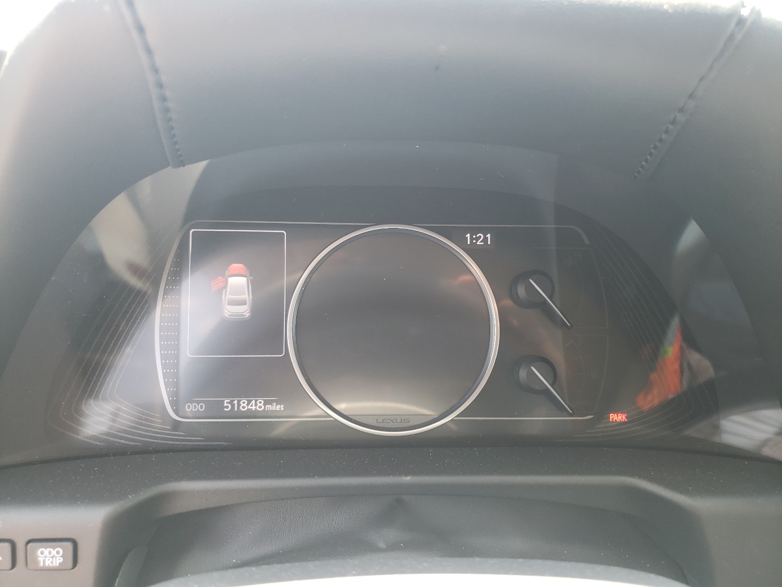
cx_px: 391
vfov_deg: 53.1
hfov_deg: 67.3
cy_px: 294
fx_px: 587
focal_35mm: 26
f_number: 1.5
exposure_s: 1/50
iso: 54
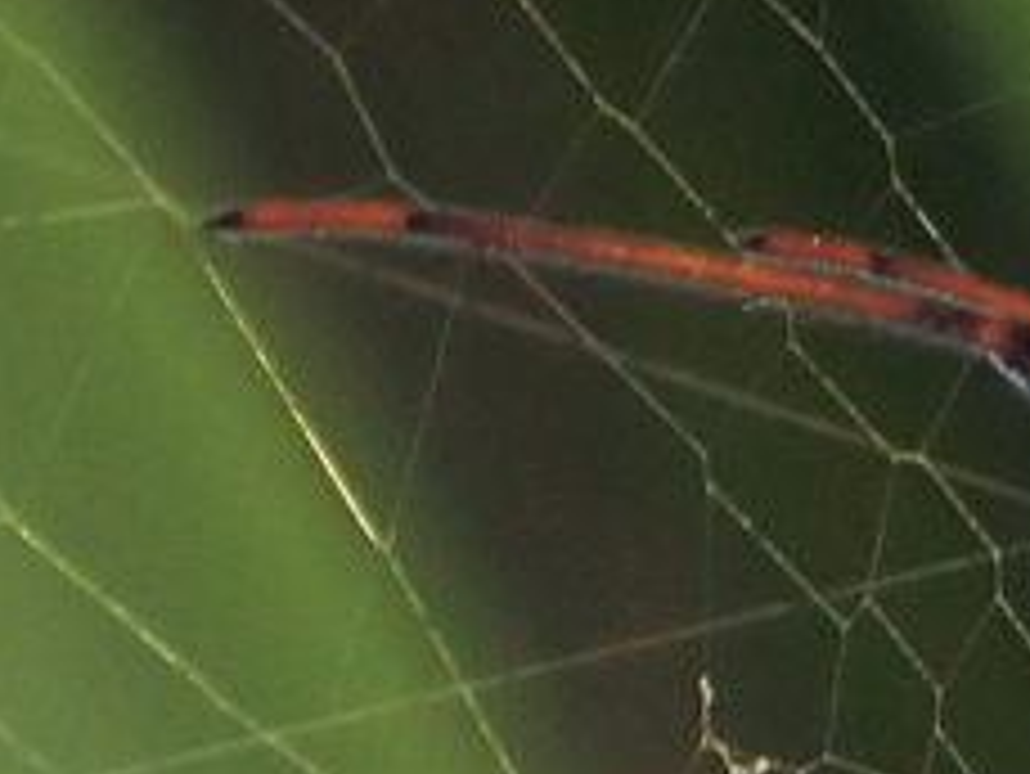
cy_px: 947
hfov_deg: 4.0
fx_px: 14796
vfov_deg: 3.0
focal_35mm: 497
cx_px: 1723
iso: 200
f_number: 6.3
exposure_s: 1/200
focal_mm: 18
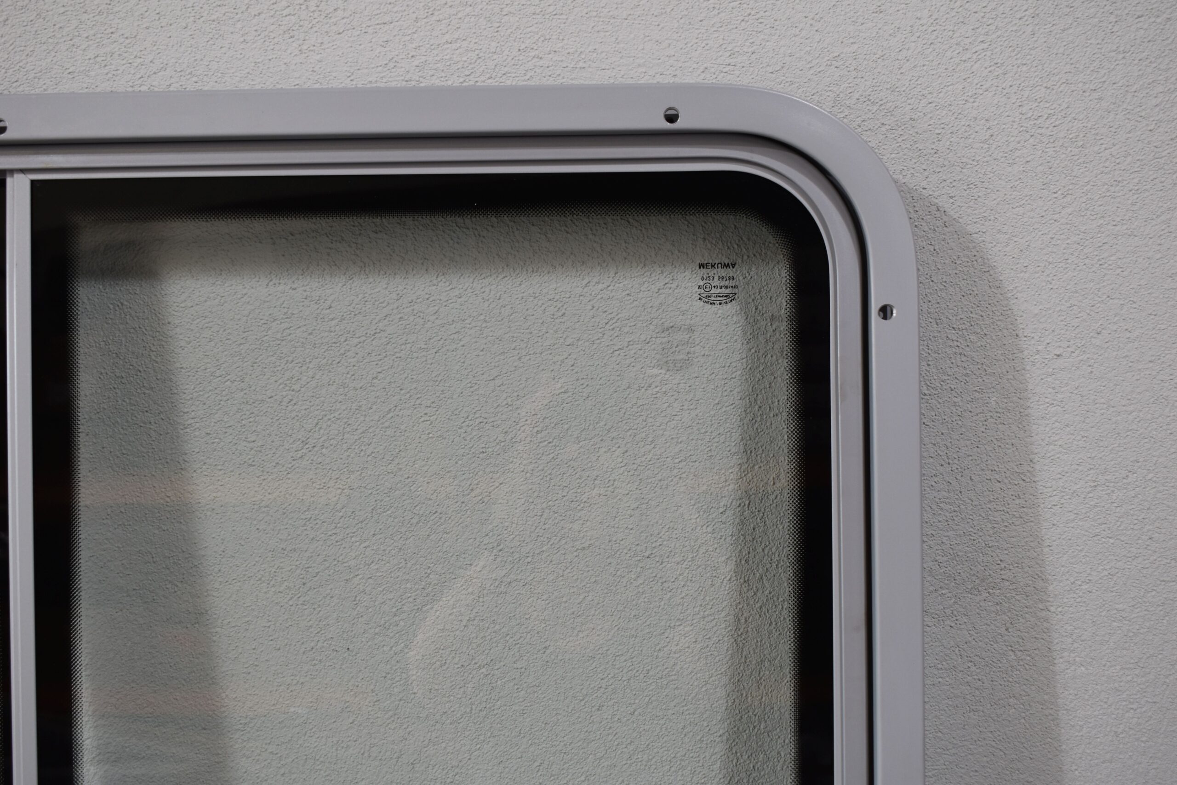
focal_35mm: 44
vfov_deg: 30.9
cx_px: 588
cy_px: 392
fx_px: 1422
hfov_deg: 45.0
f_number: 5.6
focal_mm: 29
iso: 250
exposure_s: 1/125
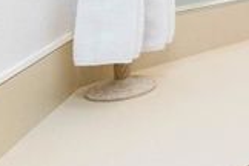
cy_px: -127
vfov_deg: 15.9
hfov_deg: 20.0
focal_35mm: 74
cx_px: 447
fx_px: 512
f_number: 14
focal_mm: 17
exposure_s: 1/30
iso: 1000
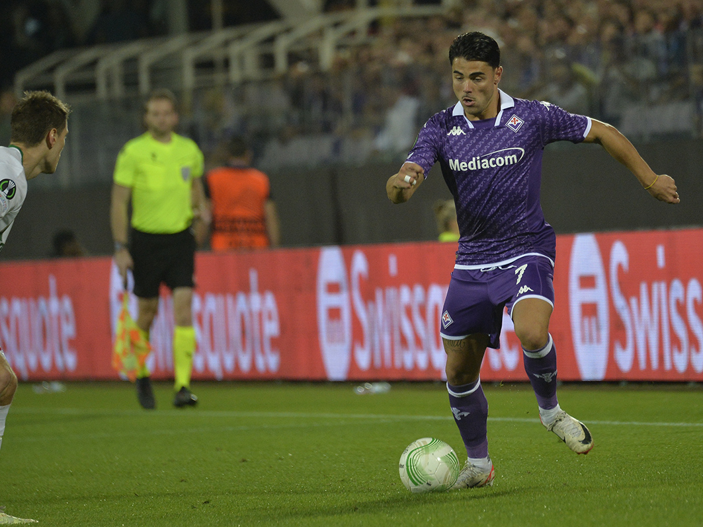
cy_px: 264
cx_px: 331
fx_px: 8817
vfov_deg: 3.4
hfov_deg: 4.6
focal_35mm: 434
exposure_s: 1/1000
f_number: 5.6
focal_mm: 400
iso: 2500
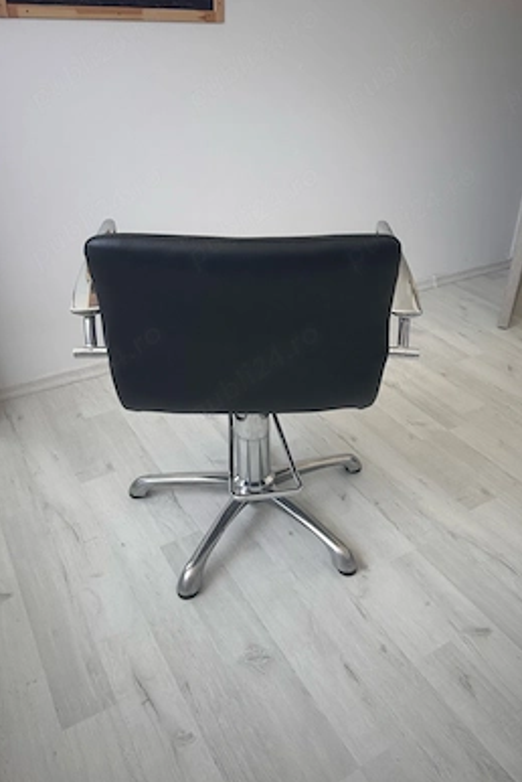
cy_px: 399
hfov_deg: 46.4
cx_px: 293
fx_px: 608
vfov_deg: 65.4
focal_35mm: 28
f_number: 1.5
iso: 125
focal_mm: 5.7
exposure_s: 1/68
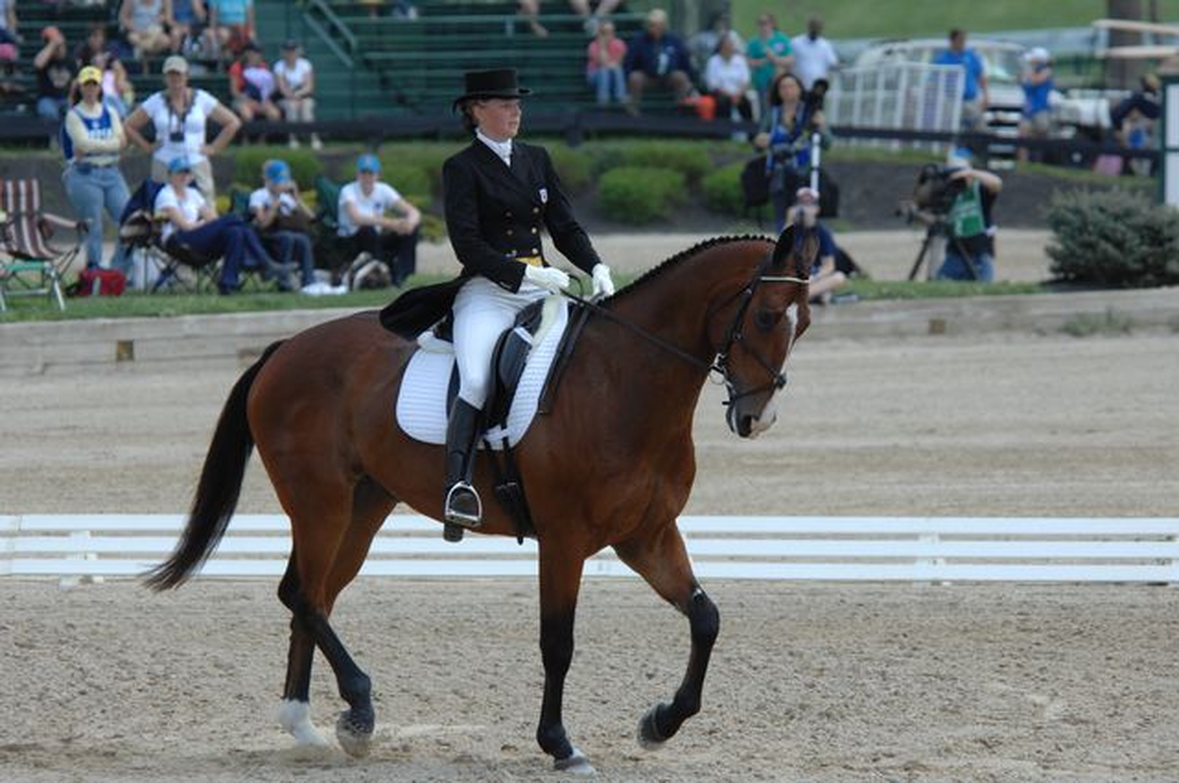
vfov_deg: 4.2
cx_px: 590
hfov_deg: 6.3
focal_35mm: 330
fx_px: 10794
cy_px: 392
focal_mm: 220
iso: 200
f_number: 5.3
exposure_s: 1/500
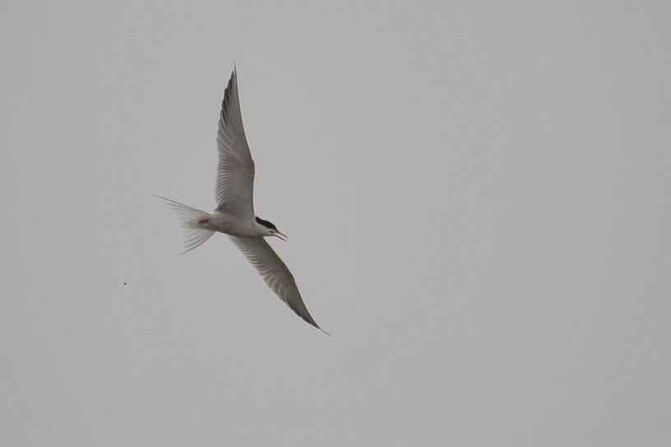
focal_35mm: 300
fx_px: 5591
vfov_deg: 4.6
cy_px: 224
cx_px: 336
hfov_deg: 6.9
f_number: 5.6
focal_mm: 300
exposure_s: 1/2500
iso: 400
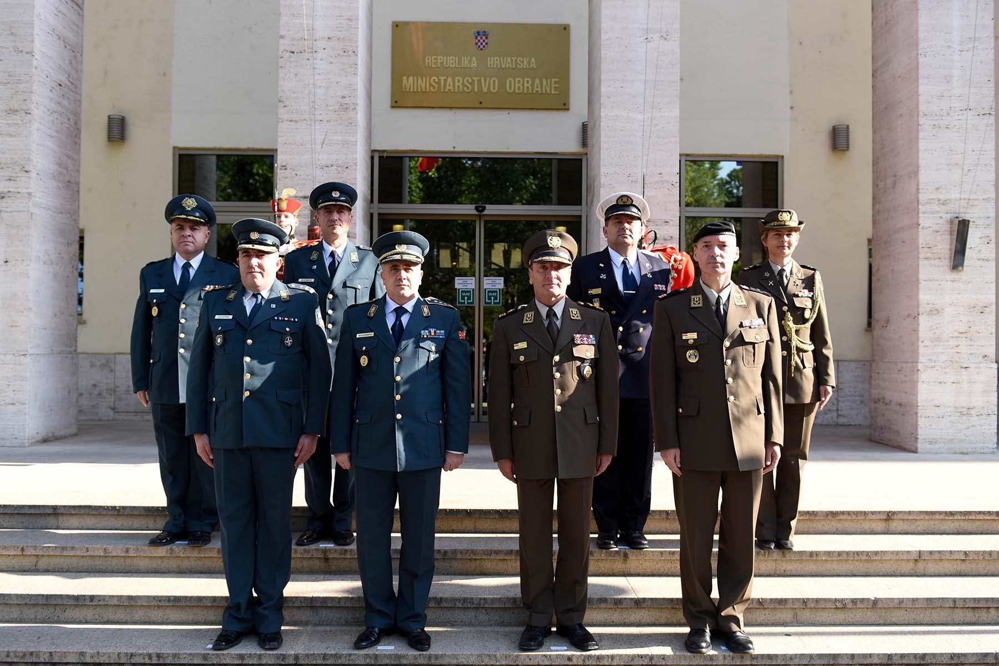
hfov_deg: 63.7
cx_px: 500
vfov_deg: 45.0
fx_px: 805
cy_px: 333
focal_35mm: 29
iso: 200
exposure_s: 1/500
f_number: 2.8
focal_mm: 29
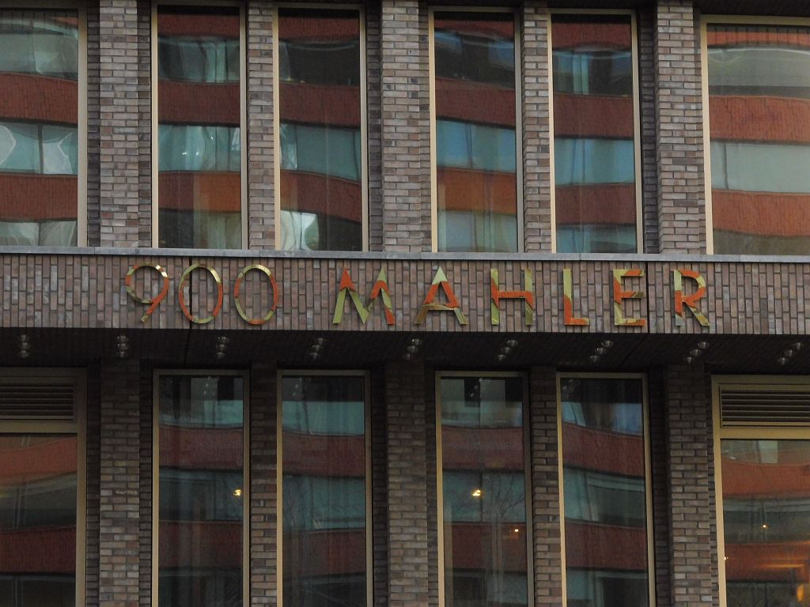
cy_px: 304
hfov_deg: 13.6
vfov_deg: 10.2
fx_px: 3393
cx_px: 405
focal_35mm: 145
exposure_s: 1/125
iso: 500
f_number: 5.4
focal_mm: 25.9
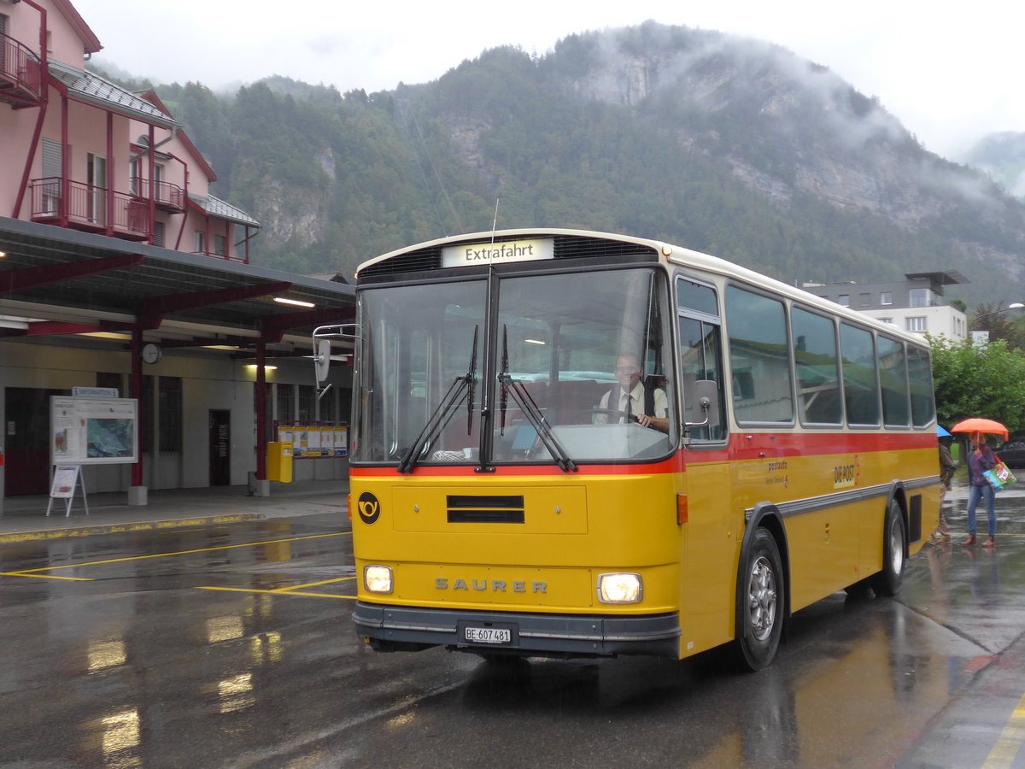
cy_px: 384
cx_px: 512
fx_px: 1362
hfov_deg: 41.2
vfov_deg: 31.5
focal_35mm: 46
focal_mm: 9.5
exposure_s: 1/160
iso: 160
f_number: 3
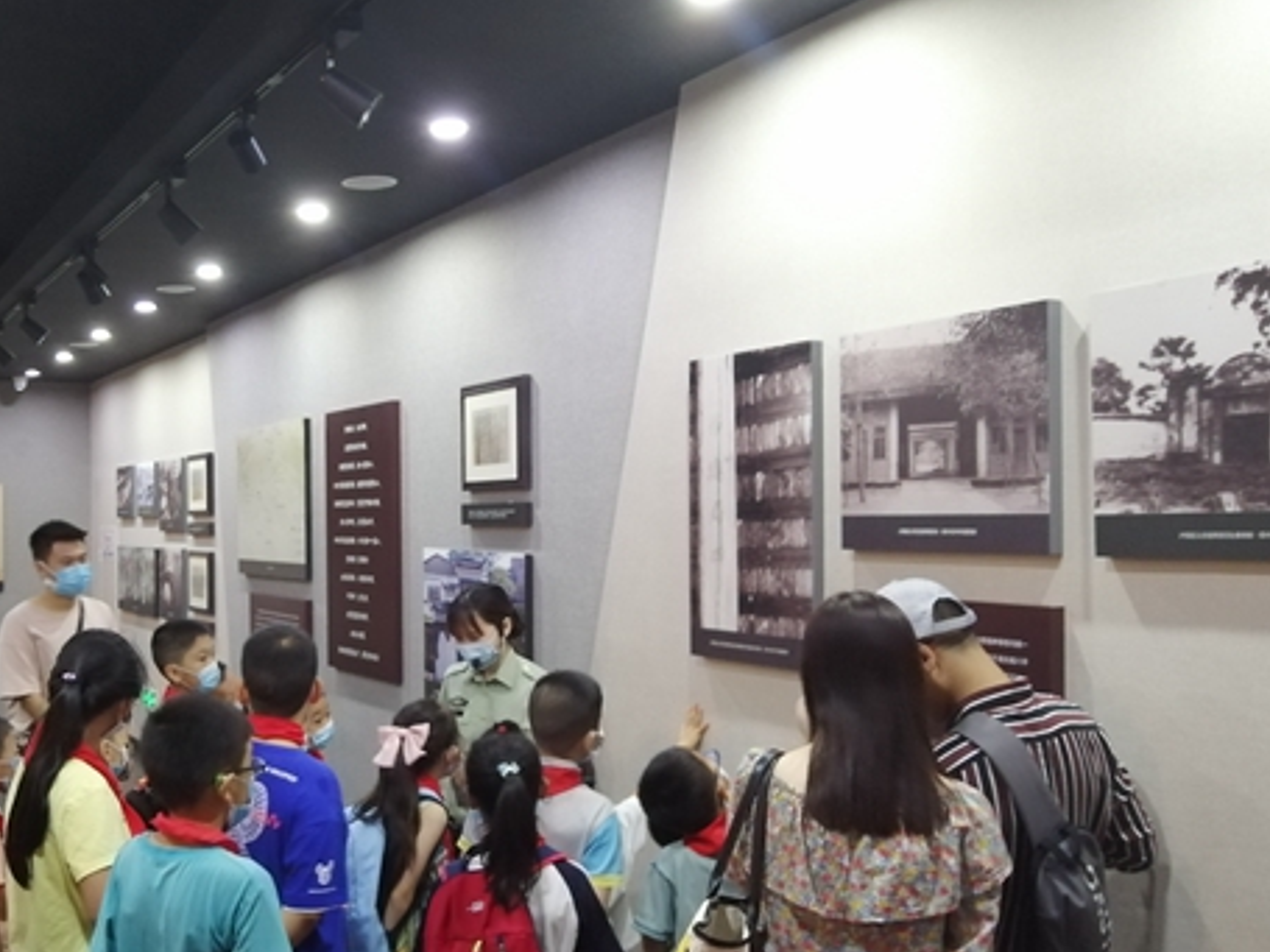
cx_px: 466
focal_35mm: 38
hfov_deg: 48.5
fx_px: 1394
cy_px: 522
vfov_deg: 37.7
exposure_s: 1/20
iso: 500
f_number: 1.8
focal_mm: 3.88
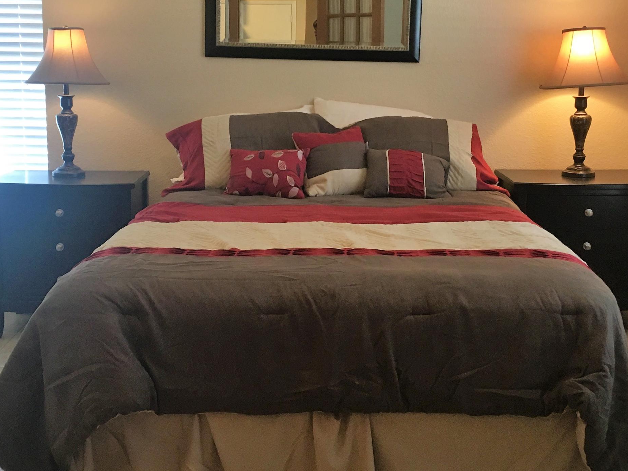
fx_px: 853
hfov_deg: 40.4
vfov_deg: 30.7
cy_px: 174
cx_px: 300
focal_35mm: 47
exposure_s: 1/30
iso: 80
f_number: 2.2
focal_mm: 4.15
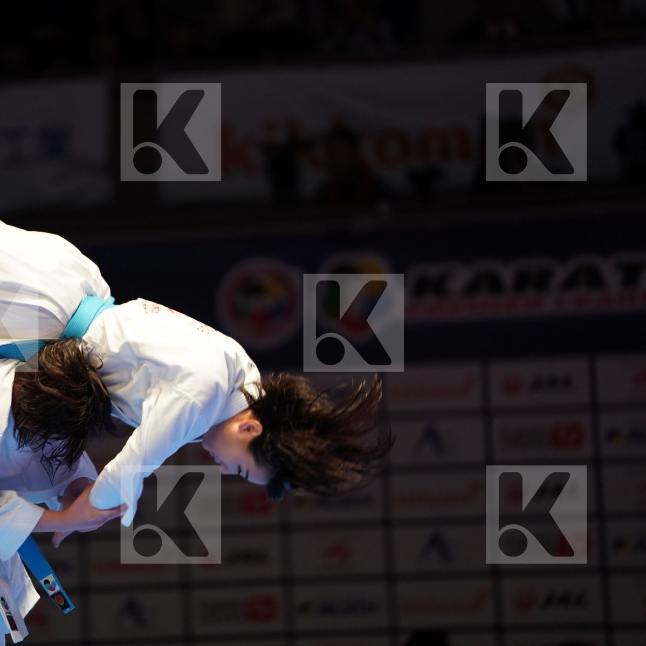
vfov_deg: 7.4
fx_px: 4962
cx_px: 171
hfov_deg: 7.4
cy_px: 323
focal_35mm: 235
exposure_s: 1/500
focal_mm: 184
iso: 1250
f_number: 2.8
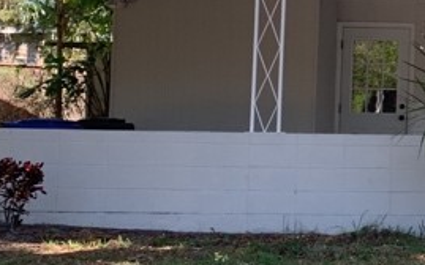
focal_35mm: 105
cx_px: 703
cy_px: 46
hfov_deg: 17.2
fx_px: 1216
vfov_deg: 12.4
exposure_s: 1/241
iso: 25
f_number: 1.8
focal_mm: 4.25
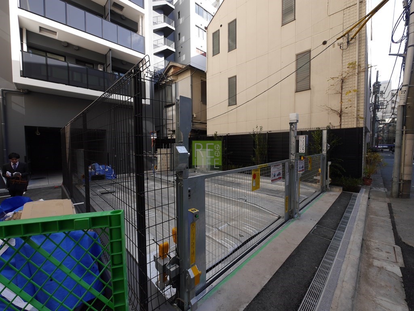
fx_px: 167
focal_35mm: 14
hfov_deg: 102.1
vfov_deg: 85.7
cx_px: 207
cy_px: 156
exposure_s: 1/200
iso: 160
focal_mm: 7
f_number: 5.6
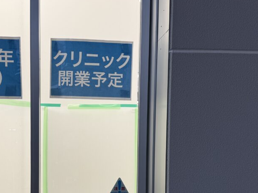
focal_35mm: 50
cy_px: 156
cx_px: 92
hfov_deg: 37.9
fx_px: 373
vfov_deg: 28.5
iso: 64
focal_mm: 6.76
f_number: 1.78
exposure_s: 1/191
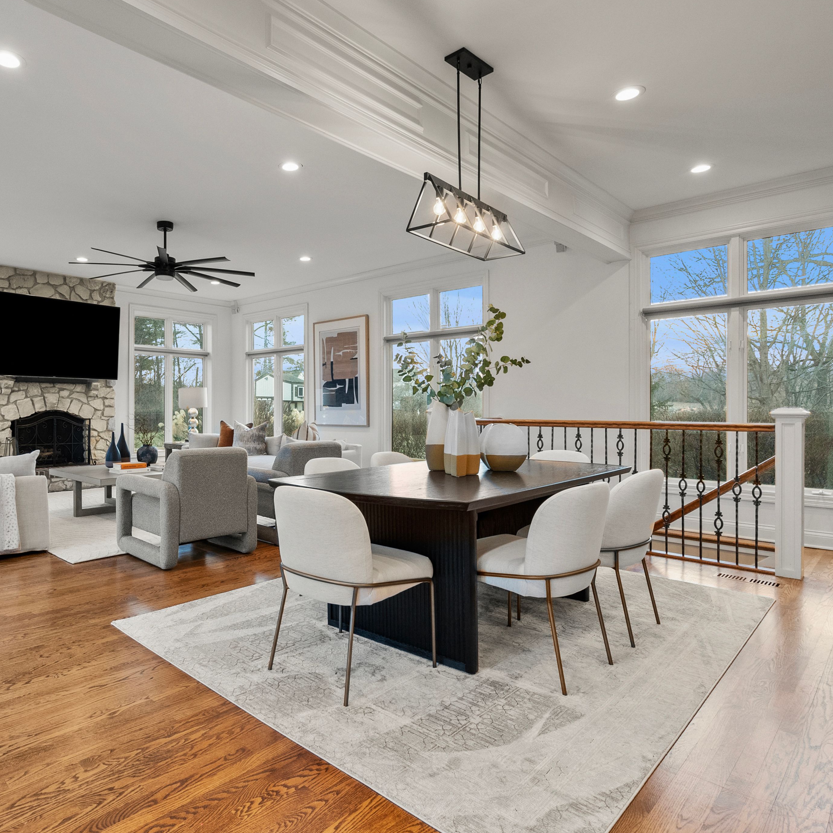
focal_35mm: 21
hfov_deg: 70.6
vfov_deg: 72.1
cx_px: 297
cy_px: 406
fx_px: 572
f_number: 8
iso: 1000
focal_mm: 16
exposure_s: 1/10
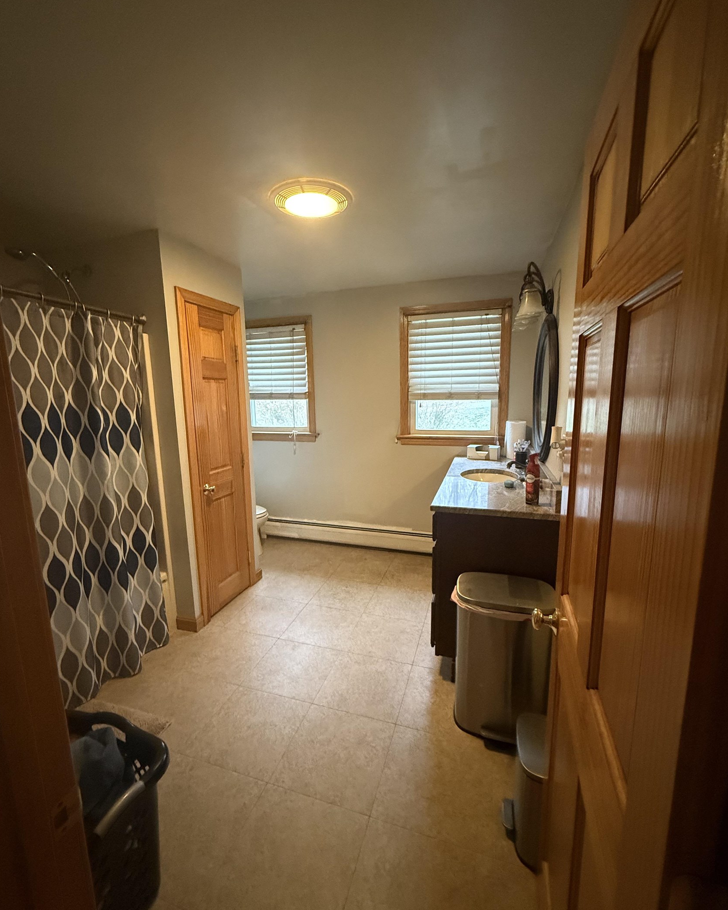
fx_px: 404
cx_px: 356
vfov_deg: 96.8
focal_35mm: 15
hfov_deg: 84.0
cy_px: 460
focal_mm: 2.22
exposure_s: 1/60
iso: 1000
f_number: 2.2
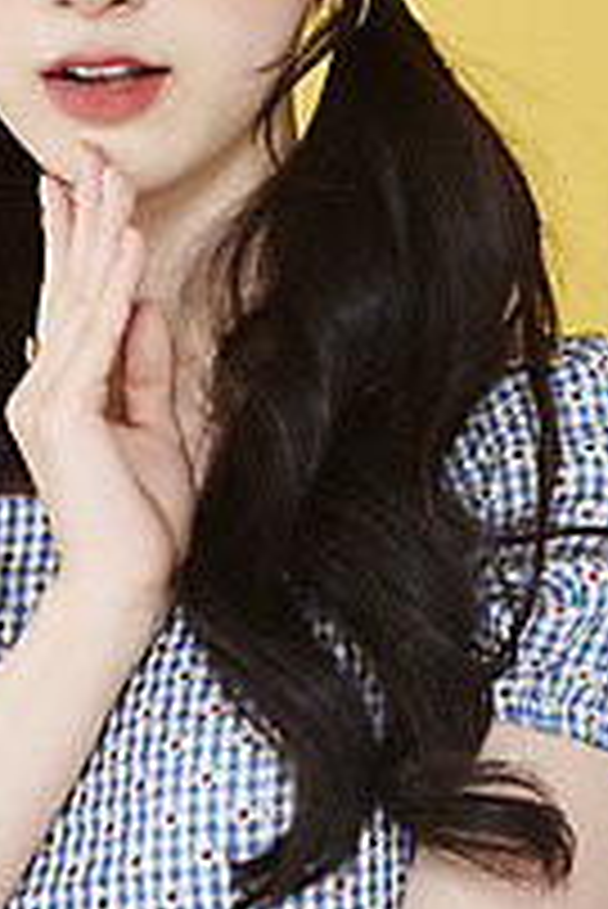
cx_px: 128
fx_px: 5260
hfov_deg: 6.6
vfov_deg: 9.9
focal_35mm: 208
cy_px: 248
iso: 64
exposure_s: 1/125
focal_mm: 105
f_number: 11
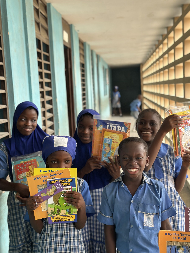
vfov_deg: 37.5
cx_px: 95
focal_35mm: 51
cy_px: 125
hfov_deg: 28.6
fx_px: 373
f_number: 1.78
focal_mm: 6.86
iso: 100
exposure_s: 1/164
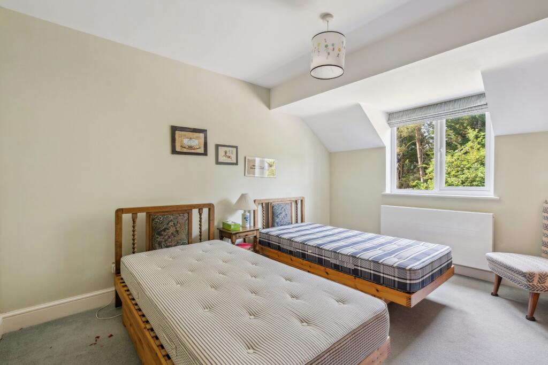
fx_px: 244
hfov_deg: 96.7
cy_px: 182
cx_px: 274
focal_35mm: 16
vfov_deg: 73.8
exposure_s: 1/15
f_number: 7.1
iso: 640
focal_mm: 16
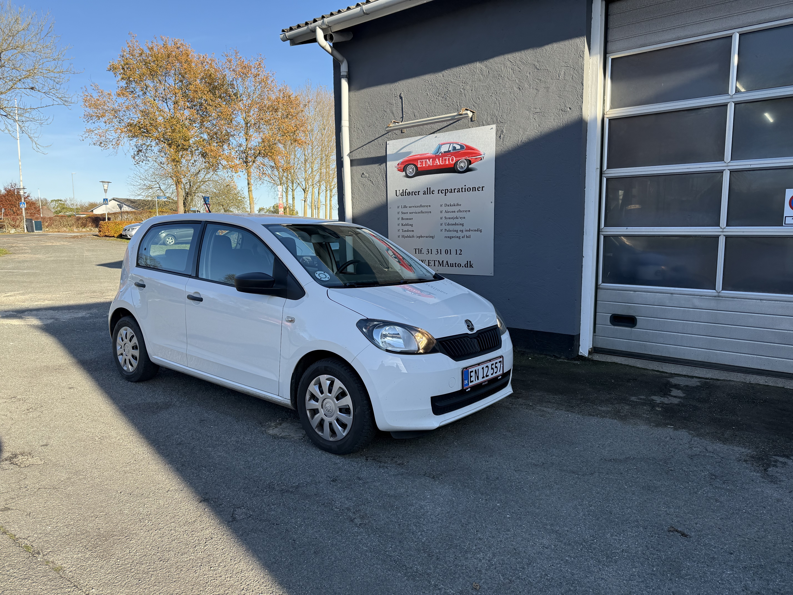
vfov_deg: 56.8
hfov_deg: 71.6
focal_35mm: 24
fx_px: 550
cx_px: 396
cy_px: 298
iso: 100
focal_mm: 6.76
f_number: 1.78
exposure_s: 1/1949
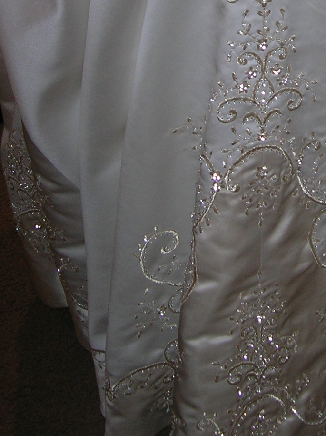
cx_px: 276
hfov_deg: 17.2
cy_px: 23
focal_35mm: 85
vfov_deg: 22.3
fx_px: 1069
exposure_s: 1/60.1
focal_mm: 5.7
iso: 50
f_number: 2.9
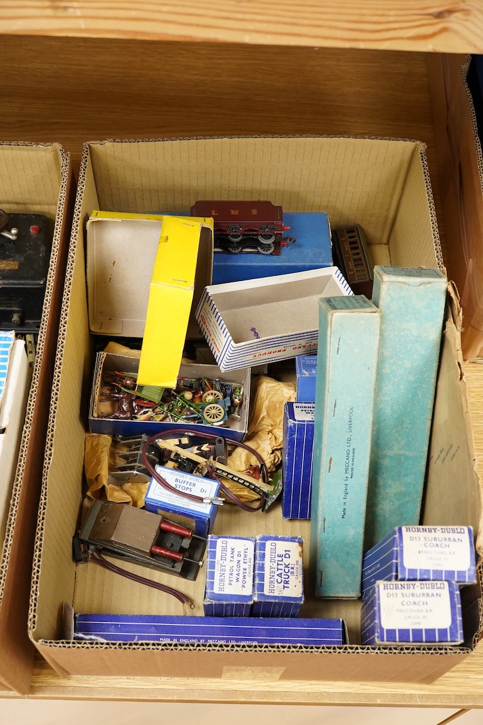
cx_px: 242
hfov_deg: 29.9
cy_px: 362
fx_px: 906
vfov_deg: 43.6
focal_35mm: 45
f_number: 9
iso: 2500
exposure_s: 1/80
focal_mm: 30
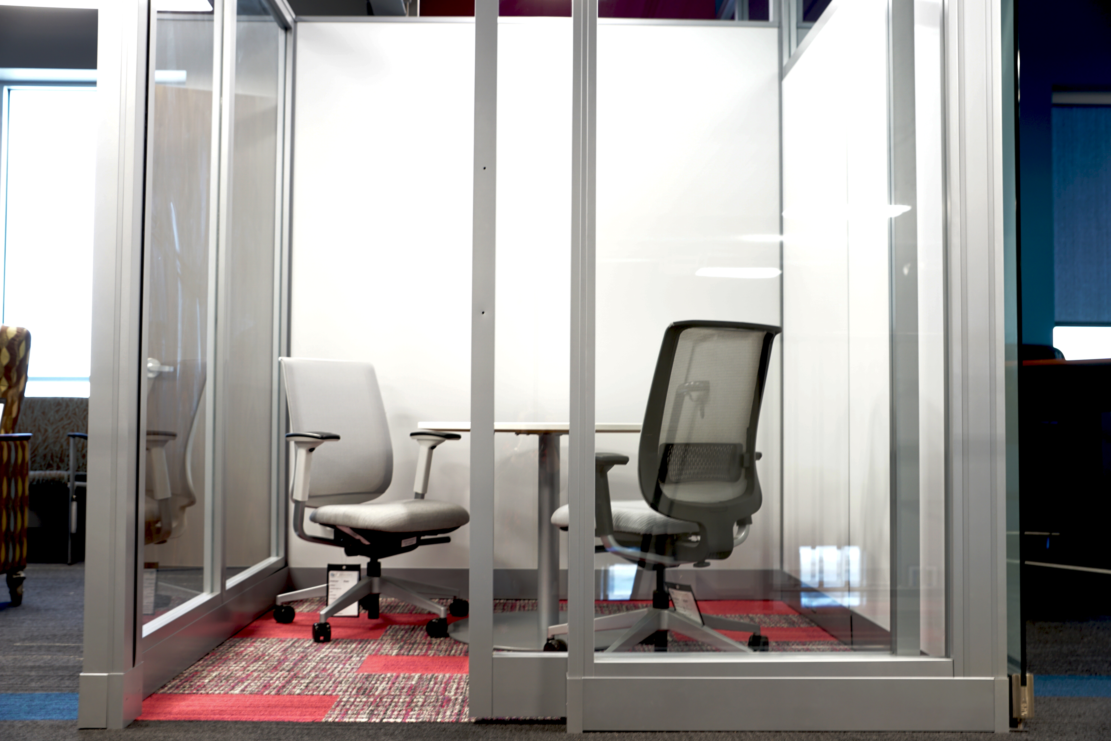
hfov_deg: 53.1
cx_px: 556
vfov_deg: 36.9
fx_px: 1111
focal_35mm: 36
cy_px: 370
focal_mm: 24
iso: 200
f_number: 3.5
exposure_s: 1/5
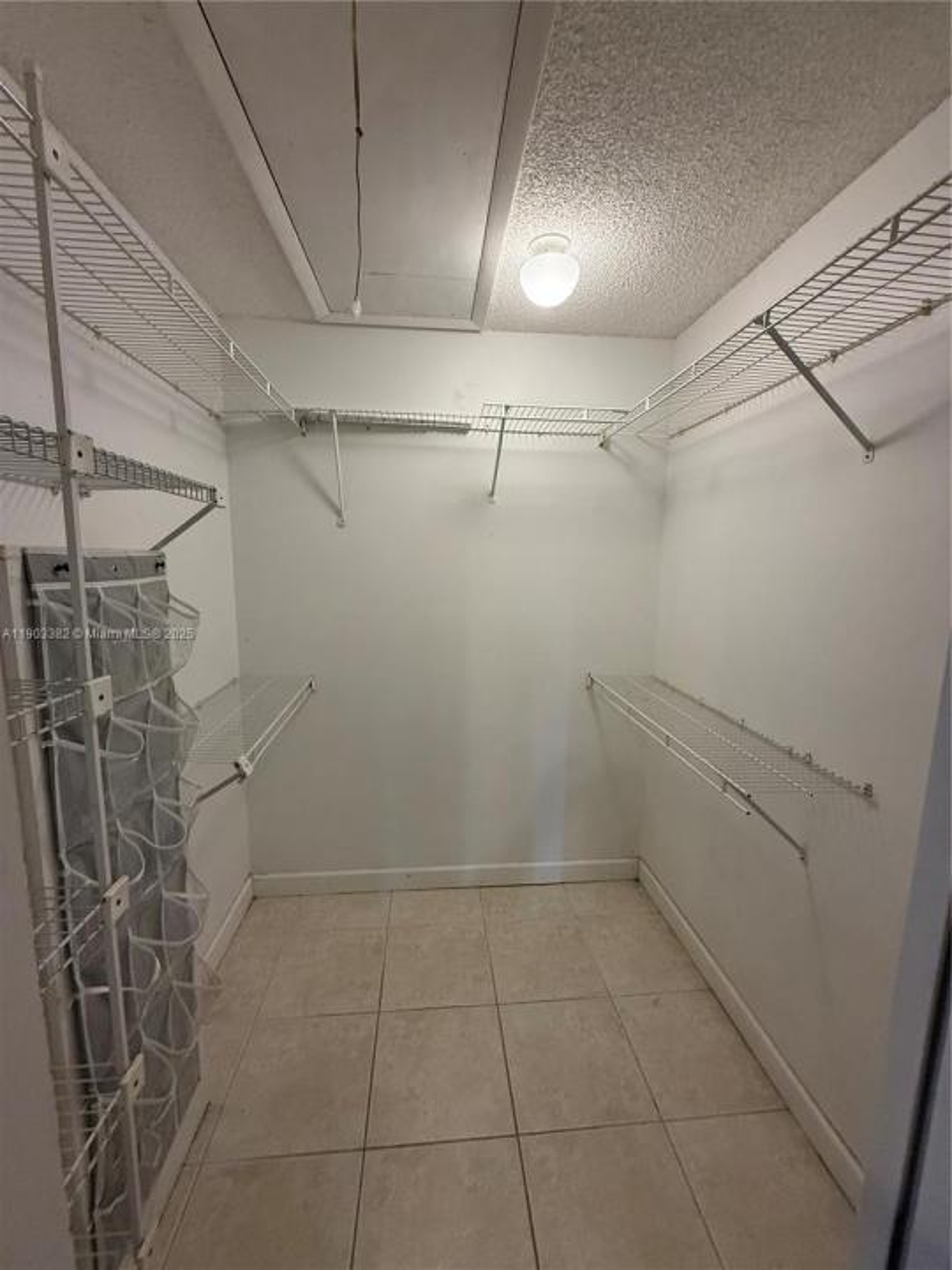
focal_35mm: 14
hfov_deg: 85.7
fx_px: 513
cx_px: 476
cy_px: 635
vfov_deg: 102.1
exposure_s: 1/120
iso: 320
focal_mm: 2.22
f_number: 2.2
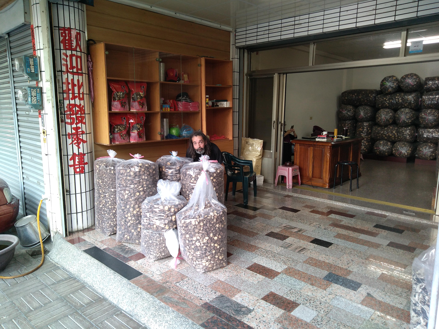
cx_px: 220
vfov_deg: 53.1
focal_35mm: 26
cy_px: 164
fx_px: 330
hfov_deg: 67.3
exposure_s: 1/40
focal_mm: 3.46
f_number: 2.2
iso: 120
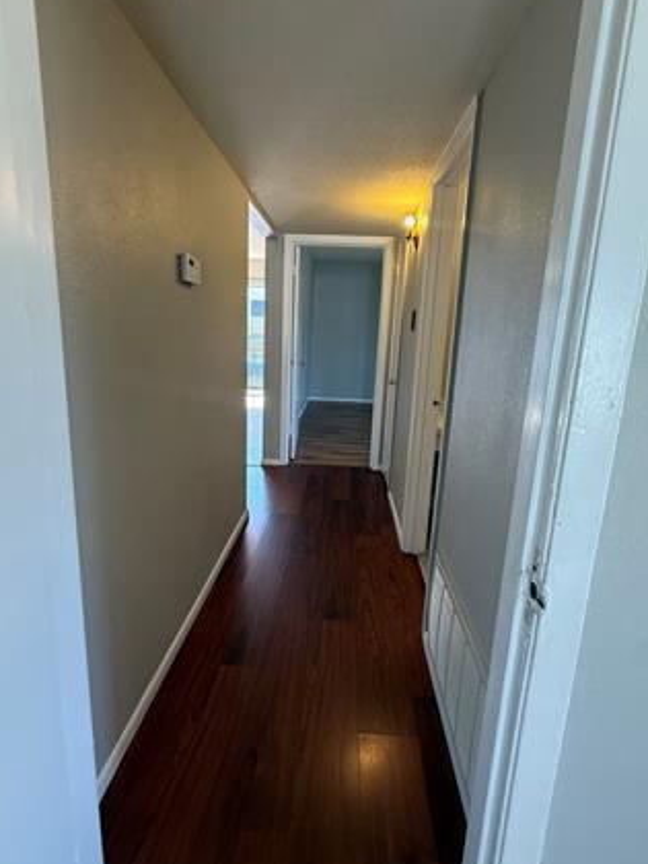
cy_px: 401
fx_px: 399
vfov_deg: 94.3
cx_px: 331
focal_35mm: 16
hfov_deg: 78.1
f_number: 2.2
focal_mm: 2.22
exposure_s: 1/120
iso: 200
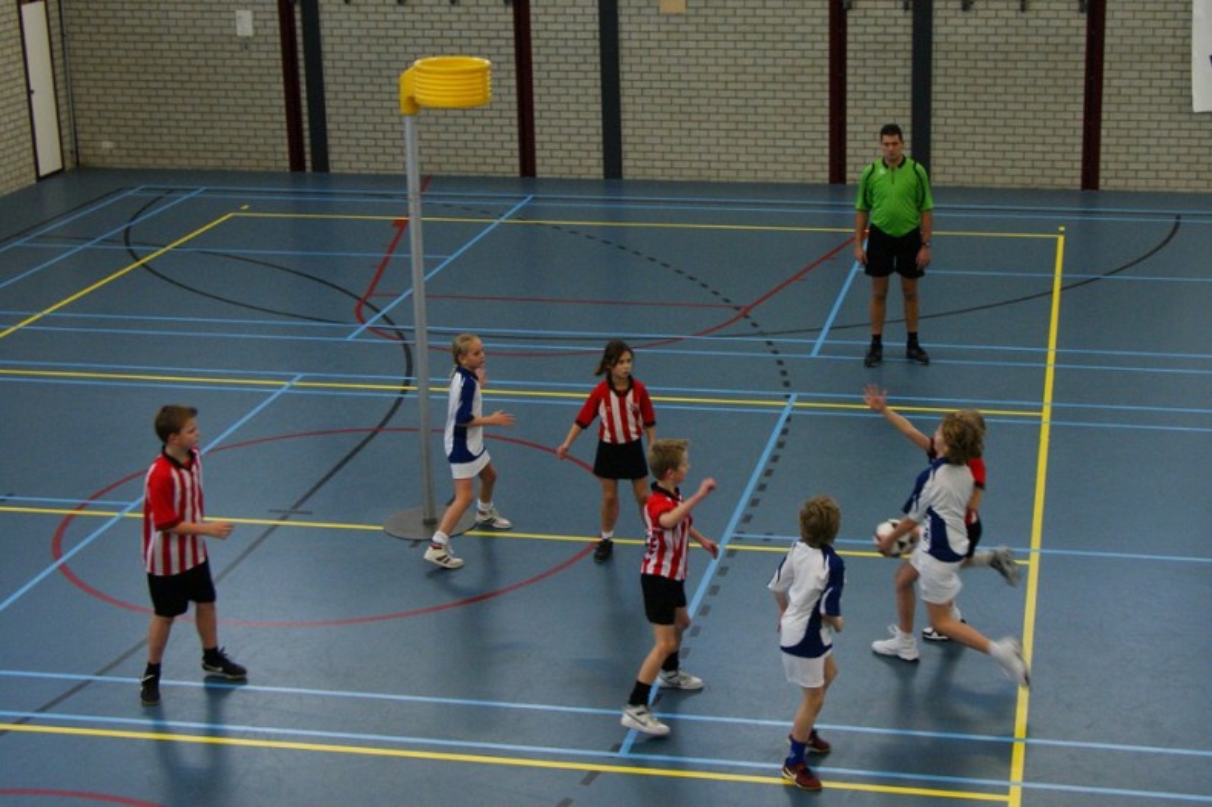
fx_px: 1413
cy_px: 404
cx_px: 606
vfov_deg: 31.9
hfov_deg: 46.4
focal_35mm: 42
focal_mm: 28
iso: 800
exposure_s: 1/100
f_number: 5.6
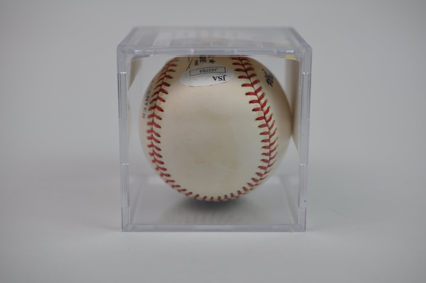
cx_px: 213
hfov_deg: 33.4
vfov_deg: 22.6
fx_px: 709
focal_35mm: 60
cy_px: 142
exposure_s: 1/60
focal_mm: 40
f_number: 4
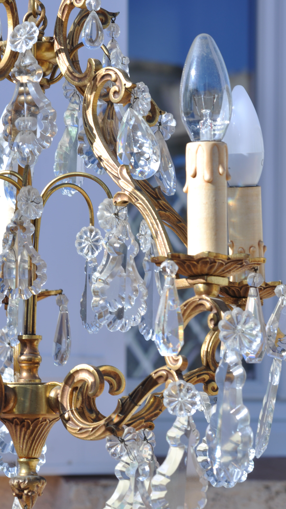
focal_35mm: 114
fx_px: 1537
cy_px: 255
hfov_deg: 10.6
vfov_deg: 18.8
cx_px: 169
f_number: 14
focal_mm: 72
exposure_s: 1/80
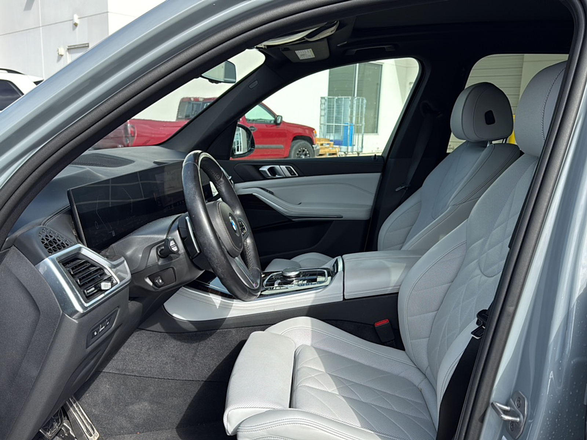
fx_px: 424
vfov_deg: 54.9
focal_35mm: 25
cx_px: 294
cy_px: 220
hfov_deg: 69.4
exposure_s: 1/2000
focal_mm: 6.76
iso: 80
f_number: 1.78
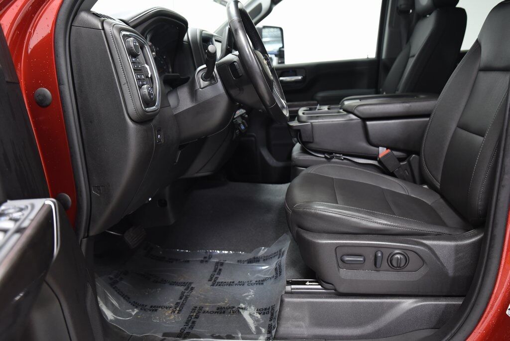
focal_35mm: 31
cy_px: 170
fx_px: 439
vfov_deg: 42.4
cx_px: 255
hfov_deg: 60.3
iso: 1600
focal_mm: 31
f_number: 4
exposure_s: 1/15
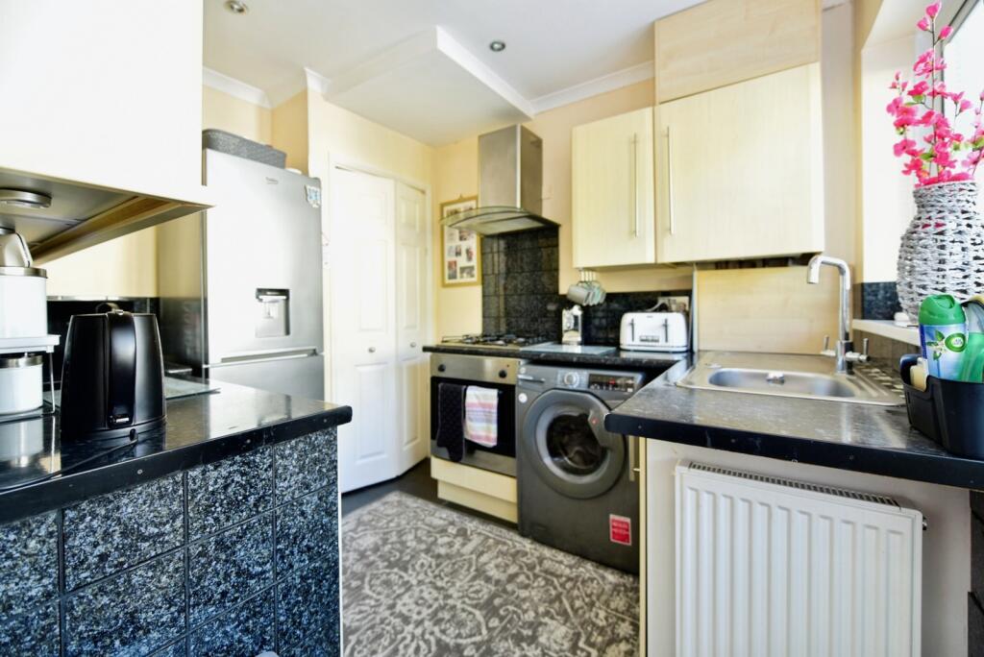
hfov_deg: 104.2
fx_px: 383
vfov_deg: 81.3
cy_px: 328
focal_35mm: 14
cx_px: 492
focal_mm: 14
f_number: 2.8
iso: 400
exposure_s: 1/30
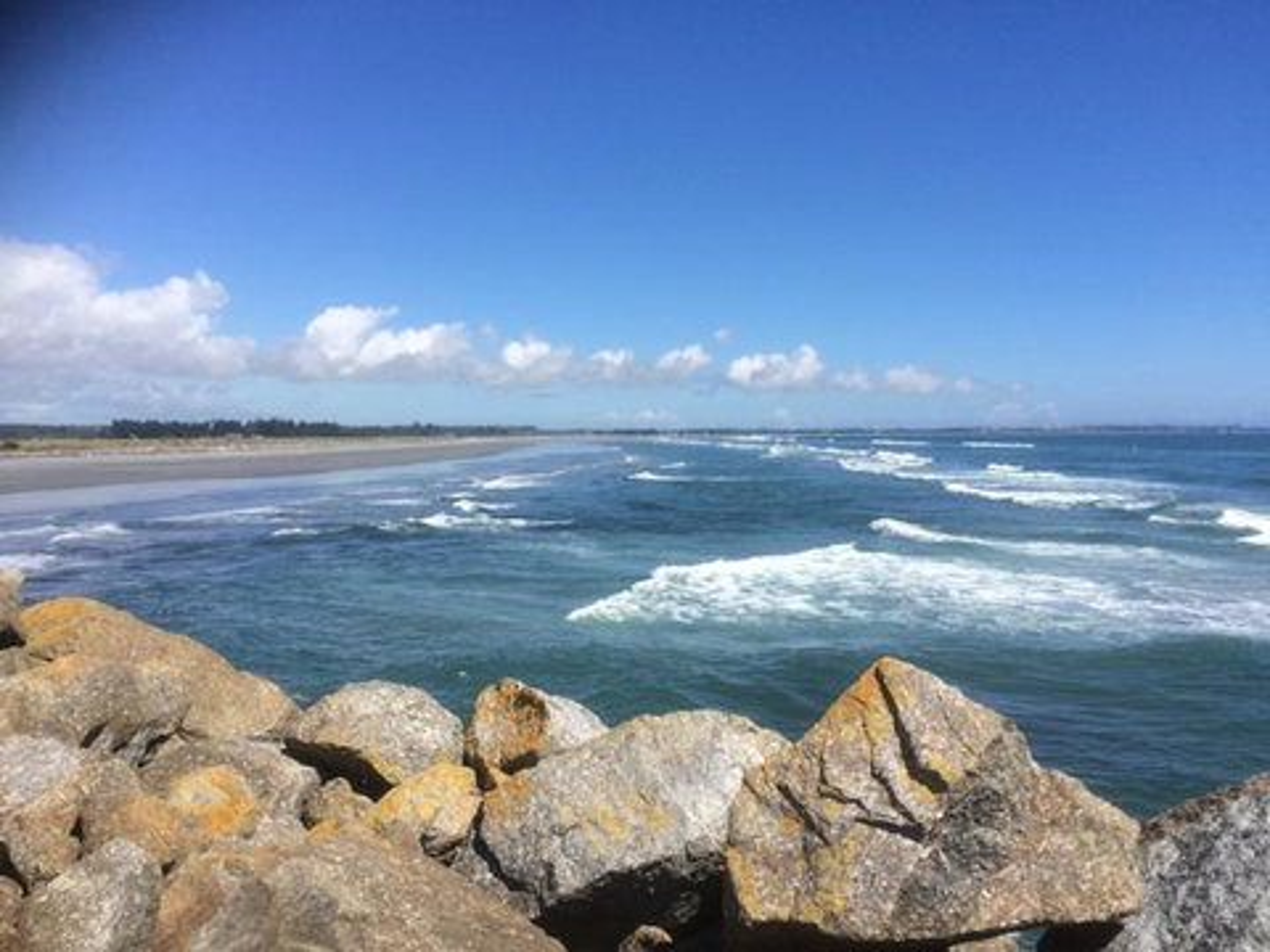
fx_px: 1064
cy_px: 476
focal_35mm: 29
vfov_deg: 48.2
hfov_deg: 61.7
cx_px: 635
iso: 32
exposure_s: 1/2933
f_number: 2.2
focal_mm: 4.15
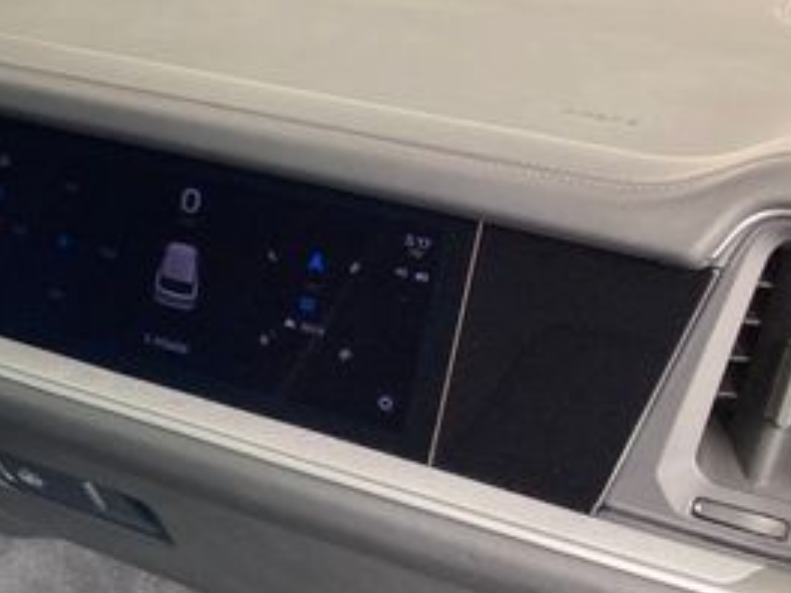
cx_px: -102
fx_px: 1554
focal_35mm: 68
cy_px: 329
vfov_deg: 21.6
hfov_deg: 26.1
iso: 80
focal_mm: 3.99
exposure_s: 1/60
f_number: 1.8
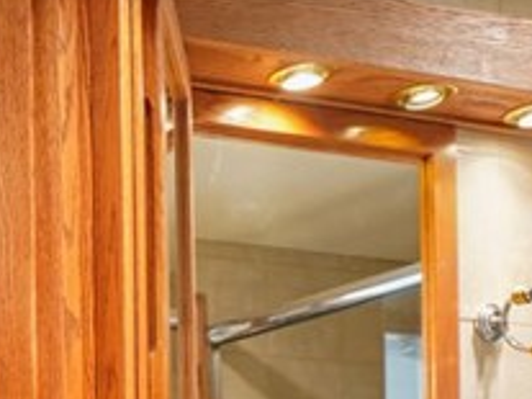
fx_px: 1167
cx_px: -447
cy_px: 618
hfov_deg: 19.0
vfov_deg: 17.3
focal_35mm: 76
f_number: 8
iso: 1600
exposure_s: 1/10
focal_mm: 16
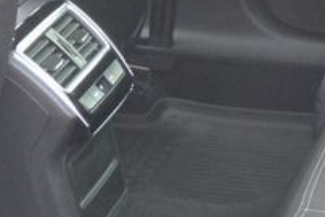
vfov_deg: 10.0
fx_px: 1238
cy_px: 194
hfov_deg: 14.4
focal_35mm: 137
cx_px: 401
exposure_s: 1/50
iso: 800
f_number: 3.5
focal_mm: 10
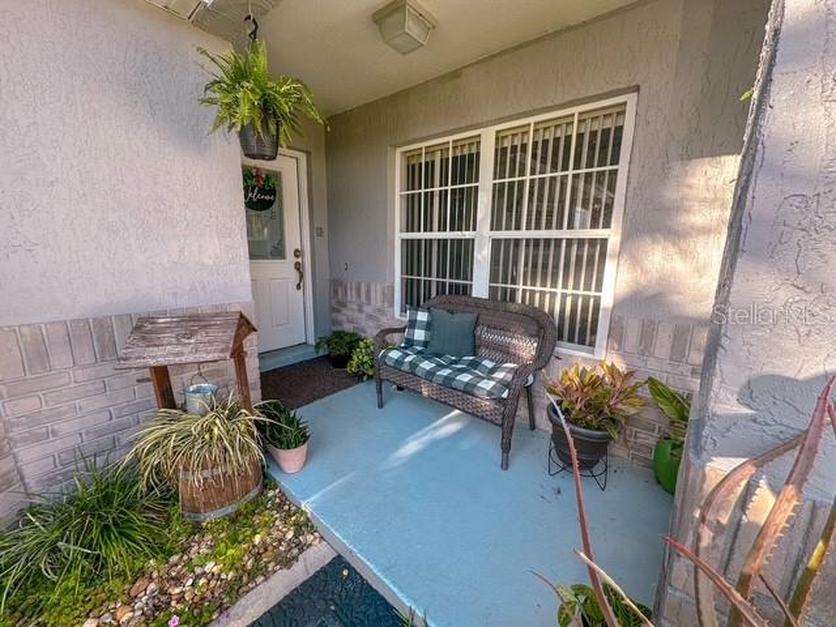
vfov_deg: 85.7
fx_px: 338
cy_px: 314
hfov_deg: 102.1
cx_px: 418
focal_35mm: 14
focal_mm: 2.22
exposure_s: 1/190
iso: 40
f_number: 2.2
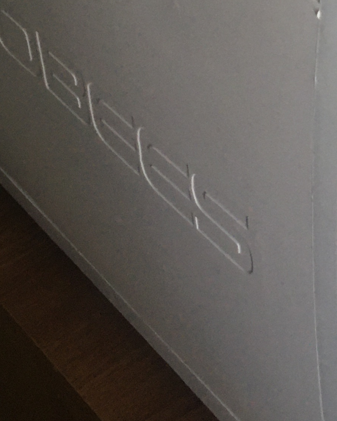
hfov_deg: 14.8
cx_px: 342
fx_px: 1272
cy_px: -74
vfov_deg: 17.9
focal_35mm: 102
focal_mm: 4.15
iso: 125
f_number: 2.2
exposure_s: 1/33
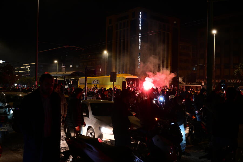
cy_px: 81
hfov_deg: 54.4
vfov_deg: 37.9
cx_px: 122
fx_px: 236
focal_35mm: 35
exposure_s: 1/125
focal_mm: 35
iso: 1600
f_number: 2.8
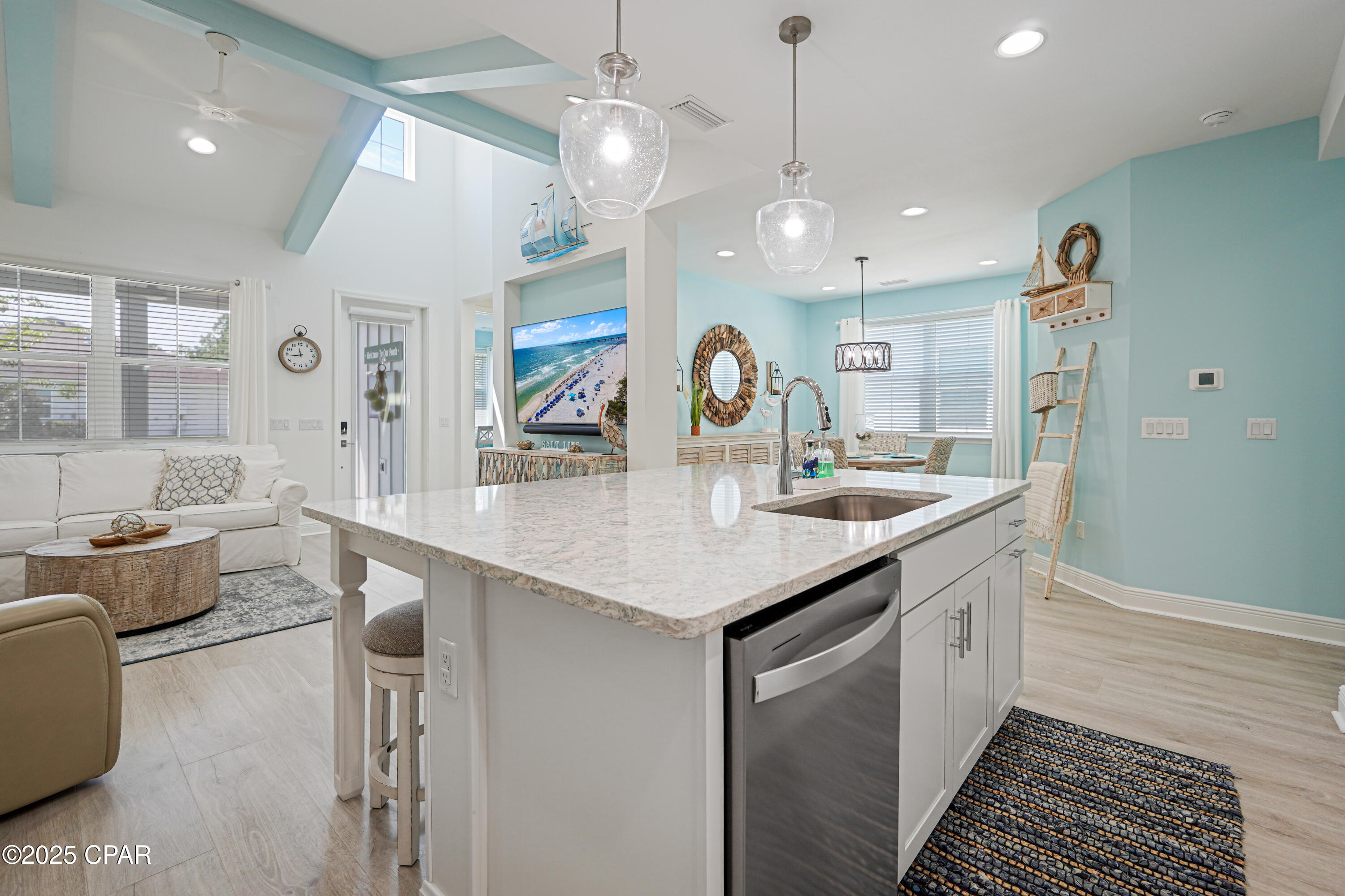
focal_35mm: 15
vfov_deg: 77.3
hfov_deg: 100.4
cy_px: 448
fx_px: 560
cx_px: 672
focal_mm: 10
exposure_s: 1/20
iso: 100
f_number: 4
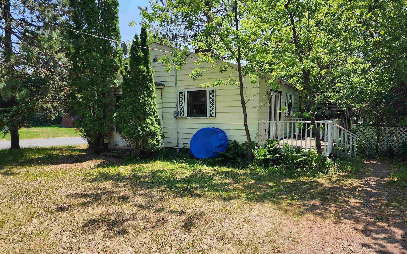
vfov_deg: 49.0
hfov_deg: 72.5
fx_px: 277
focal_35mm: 25
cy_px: 149
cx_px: 208
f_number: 1.8
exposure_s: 1/508
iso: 12
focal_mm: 6.4
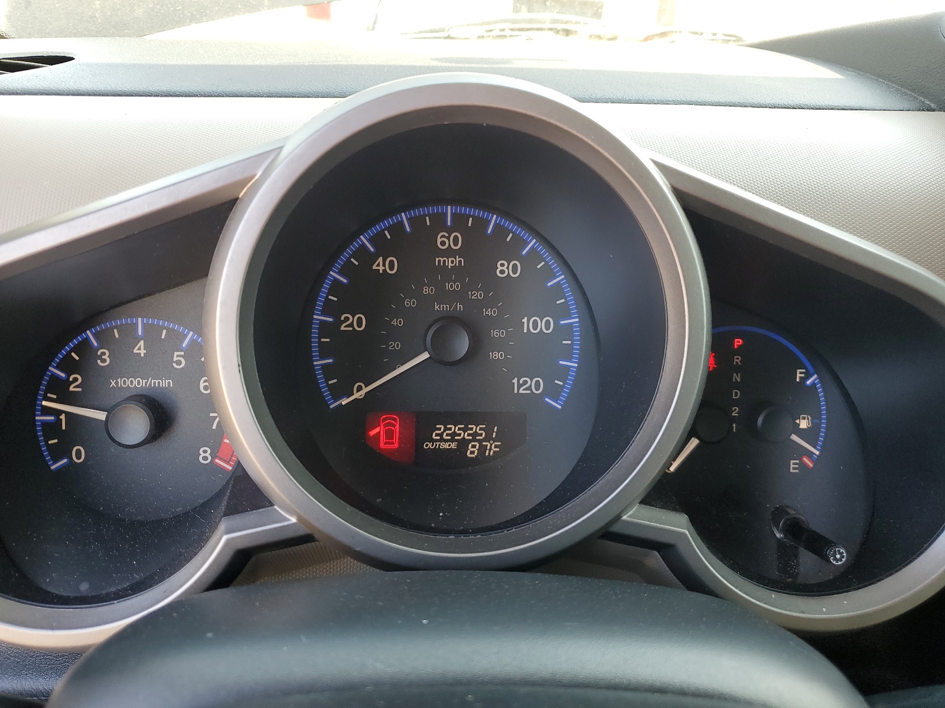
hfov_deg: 67.3
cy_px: 354
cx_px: 472
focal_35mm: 26
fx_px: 710
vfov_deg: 53.1
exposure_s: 1/120
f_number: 1.5
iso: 54
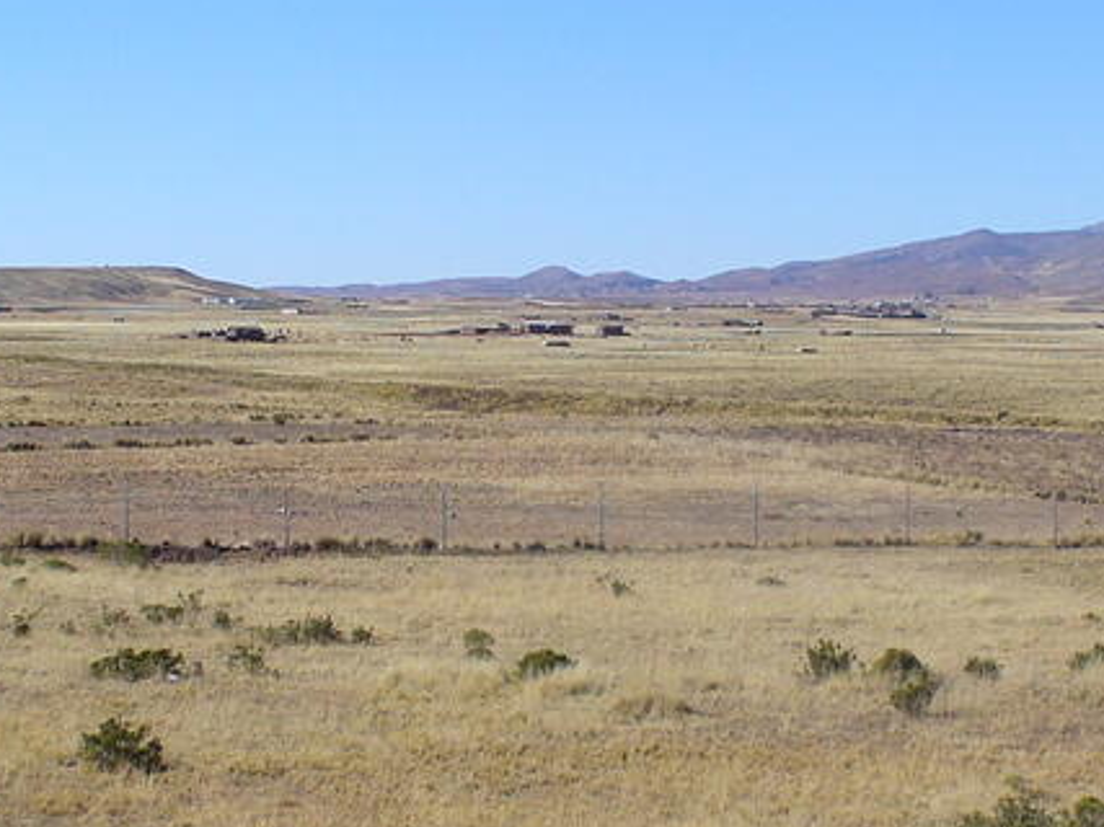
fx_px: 3316
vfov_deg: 14.2
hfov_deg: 18.9
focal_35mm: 104
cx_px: 729
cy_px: 447
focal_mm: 6.1
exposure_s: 1/320
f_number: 5.6
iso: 80
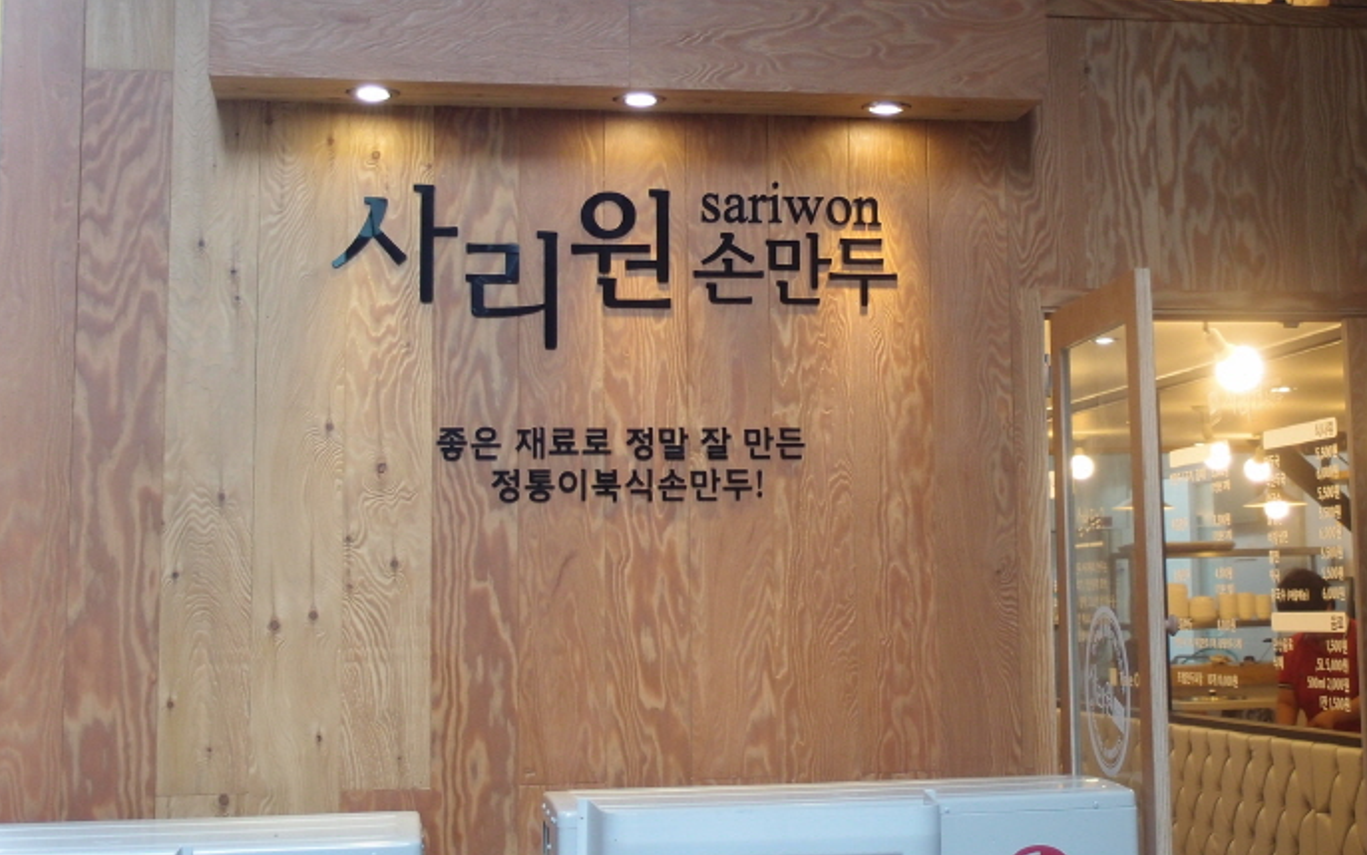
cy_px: 211
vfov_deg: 21.8
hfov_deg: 34.4
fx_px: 2199
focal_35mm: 59
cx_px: 851
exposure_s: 1/50
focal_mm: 8.99
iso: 125
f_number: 2
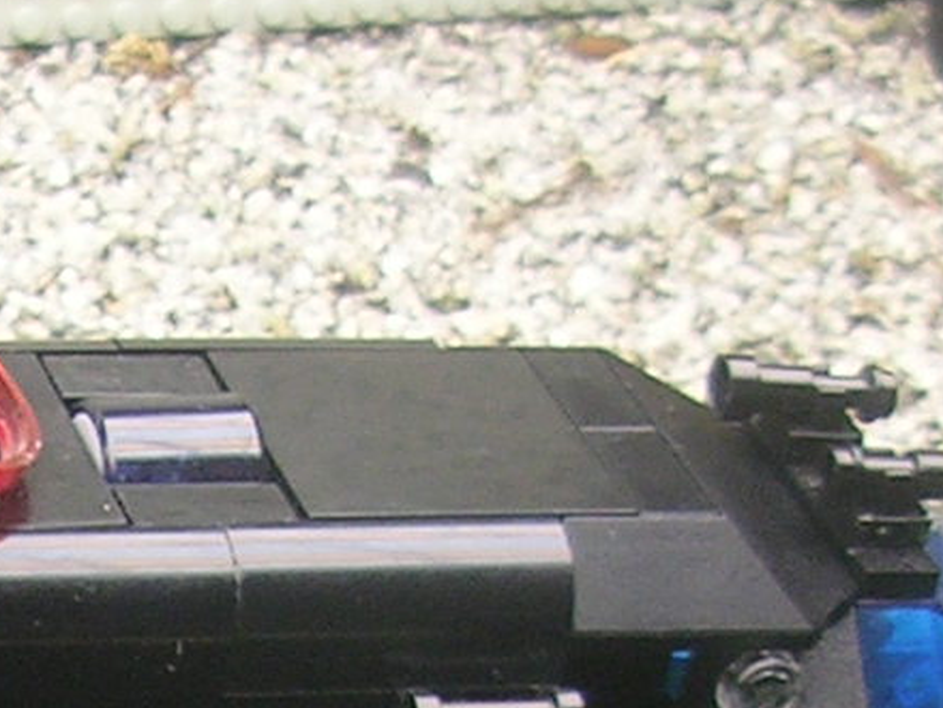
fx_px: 4822
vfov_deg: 8.1
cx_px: -407
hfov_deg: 10.8
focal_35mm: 177
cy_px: 1343
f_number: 2.8
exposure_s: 1/65.1
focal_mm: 5.8
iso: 50
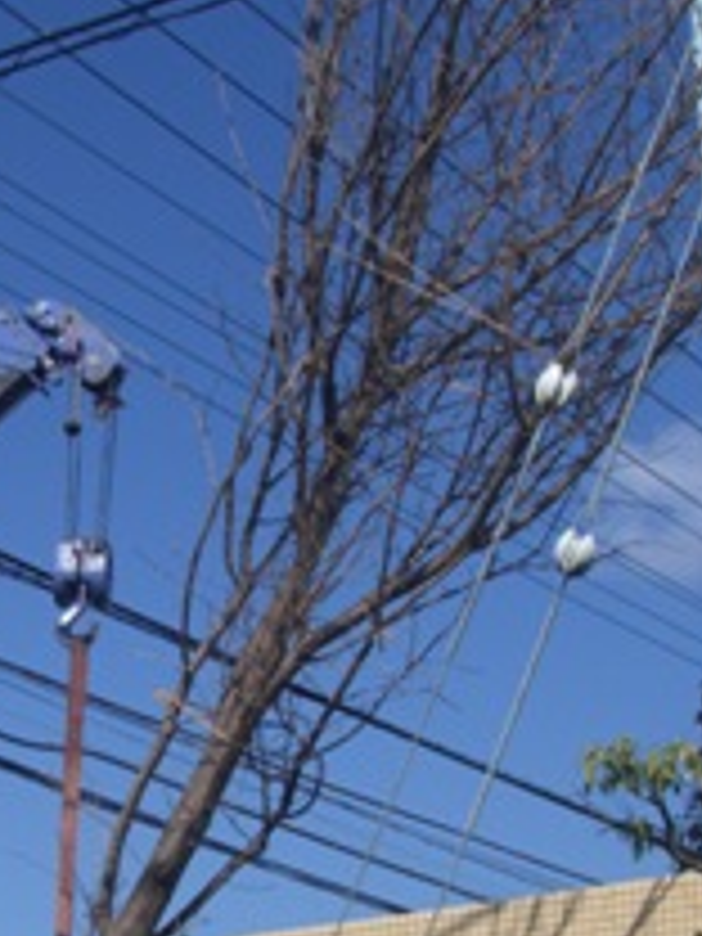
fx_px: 2217
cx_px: 45
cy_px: 698
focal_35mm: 82
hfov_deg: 17.7
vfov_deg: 23.6
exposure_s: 1/500
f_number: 5.6
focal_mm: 7.9
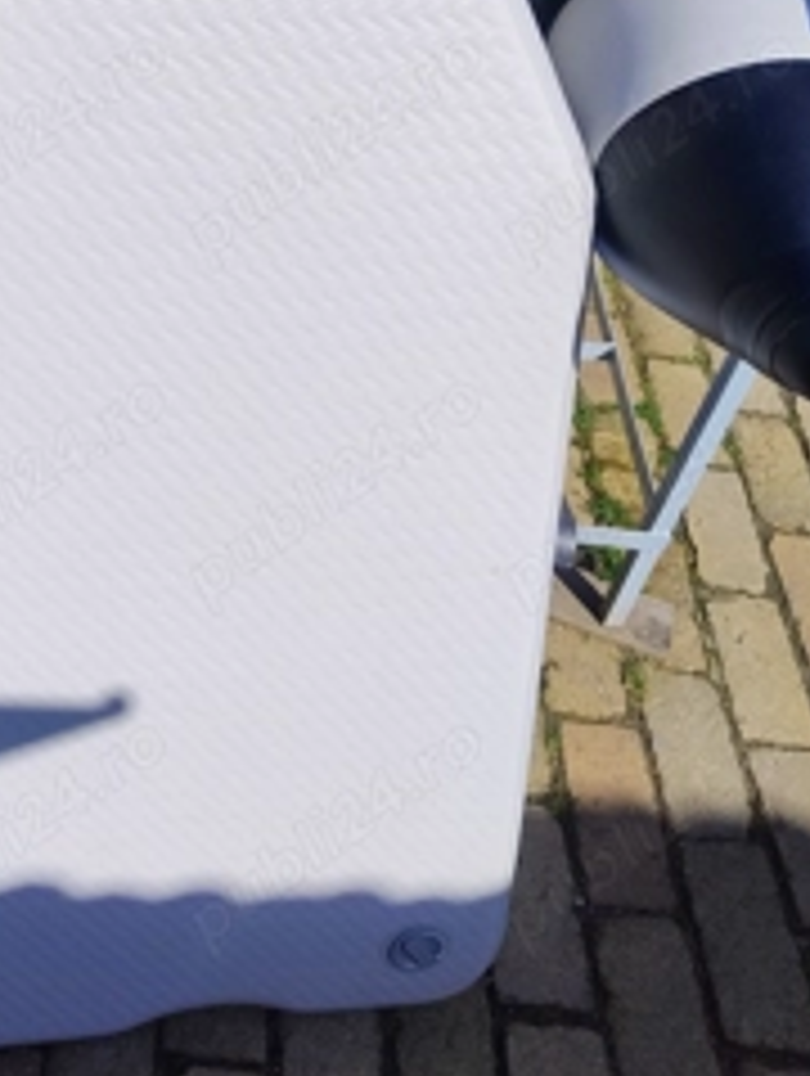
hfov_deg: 35.0
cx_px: 176
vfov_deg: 44.5
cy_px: 216
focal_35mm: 40
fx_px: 1245
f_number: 1.8
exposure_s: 1/1600
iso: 101
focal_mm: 5.56
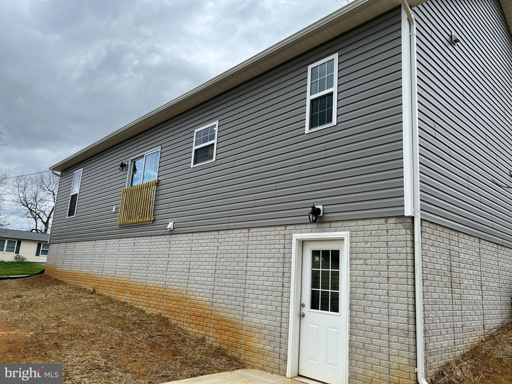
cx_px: 256
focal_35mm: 26
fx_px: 385
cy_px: 192
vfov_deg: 53.1
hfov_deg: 67.3
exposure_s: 1/1395
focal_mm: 5.7
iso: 50
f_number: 1.5
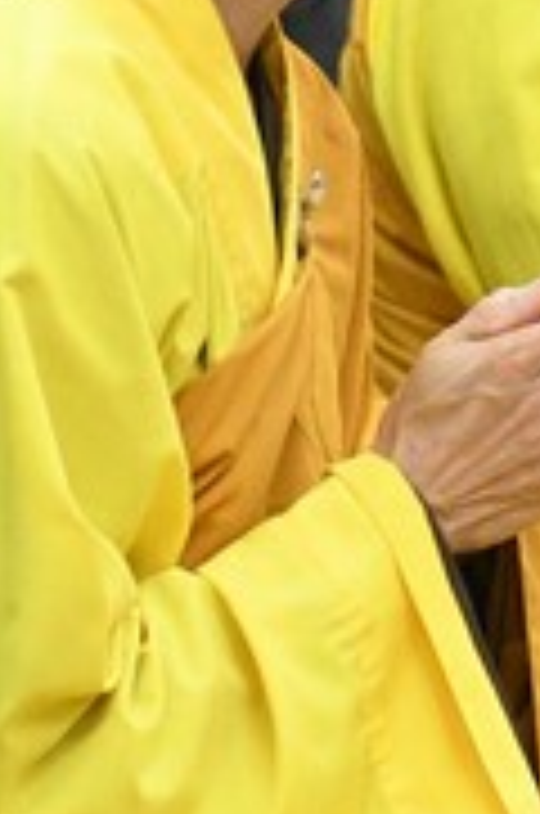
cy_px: 225
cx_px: 304
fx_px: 7701
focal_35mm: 341
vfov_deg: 6.1
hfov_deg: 4.0
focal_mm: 95
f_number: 4.5
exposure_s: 1/200
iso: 16000
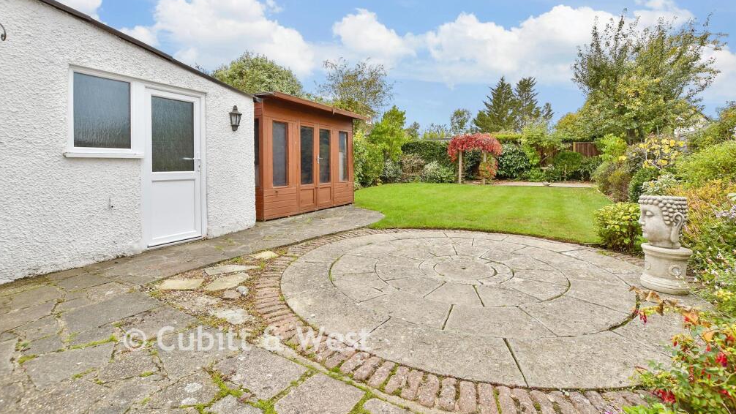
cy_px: 168
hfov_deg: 99.4
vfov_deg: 66.5
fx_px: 312
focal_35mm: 16
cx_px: 367
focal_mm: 10
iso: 160
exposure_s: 1/60
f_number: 8
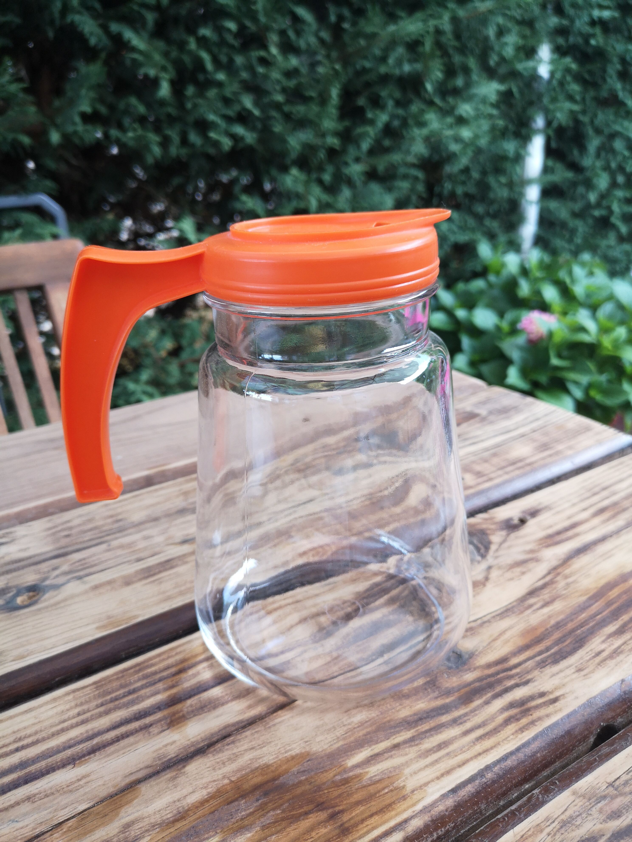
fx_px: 657
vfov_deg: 65.3
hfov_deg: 51.4
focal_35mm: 27
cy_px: 421
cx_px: 316
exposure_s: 1/50
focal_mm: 3.95
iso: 80
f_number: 1.8
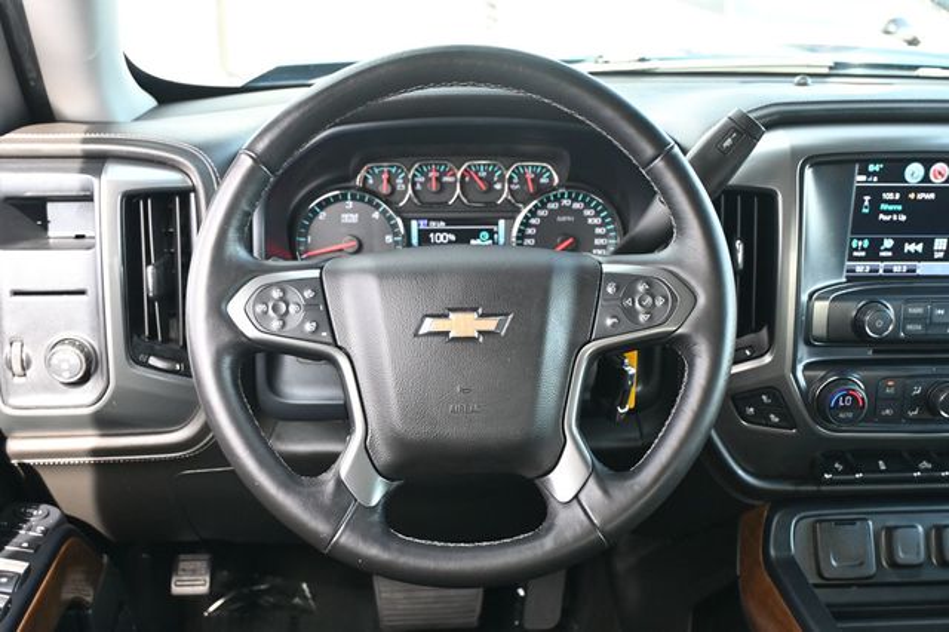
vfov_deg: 34.2
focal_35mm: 39
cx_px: 474
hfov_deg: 49.6
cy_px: 316
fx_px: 1028
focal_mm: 26
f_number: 4.5
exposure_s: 1/125
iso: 900
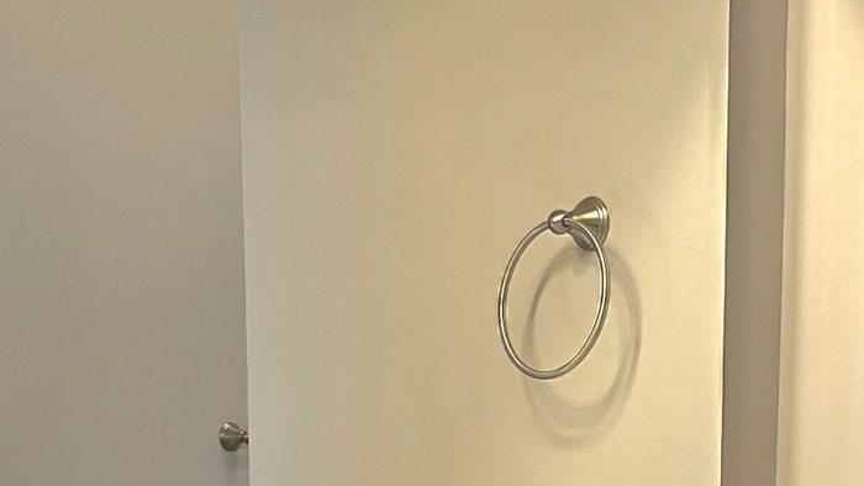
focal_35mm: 110
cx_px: 533
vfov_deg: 10.1
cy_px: 1018
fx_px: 2520
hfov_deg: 19.4
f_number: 1.7
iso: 80
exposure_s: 1/120
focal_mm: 6.3
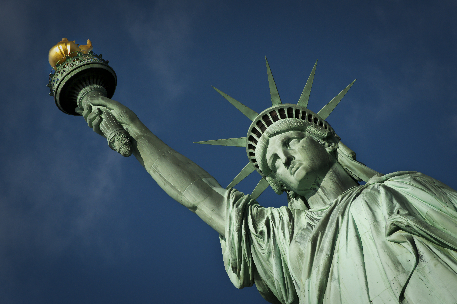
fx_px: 2285
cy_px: 152
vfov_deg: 7.6
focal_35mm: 180
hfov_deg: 11.4
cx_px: 228
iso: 200
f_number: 11
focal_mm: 180
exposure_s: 1/250
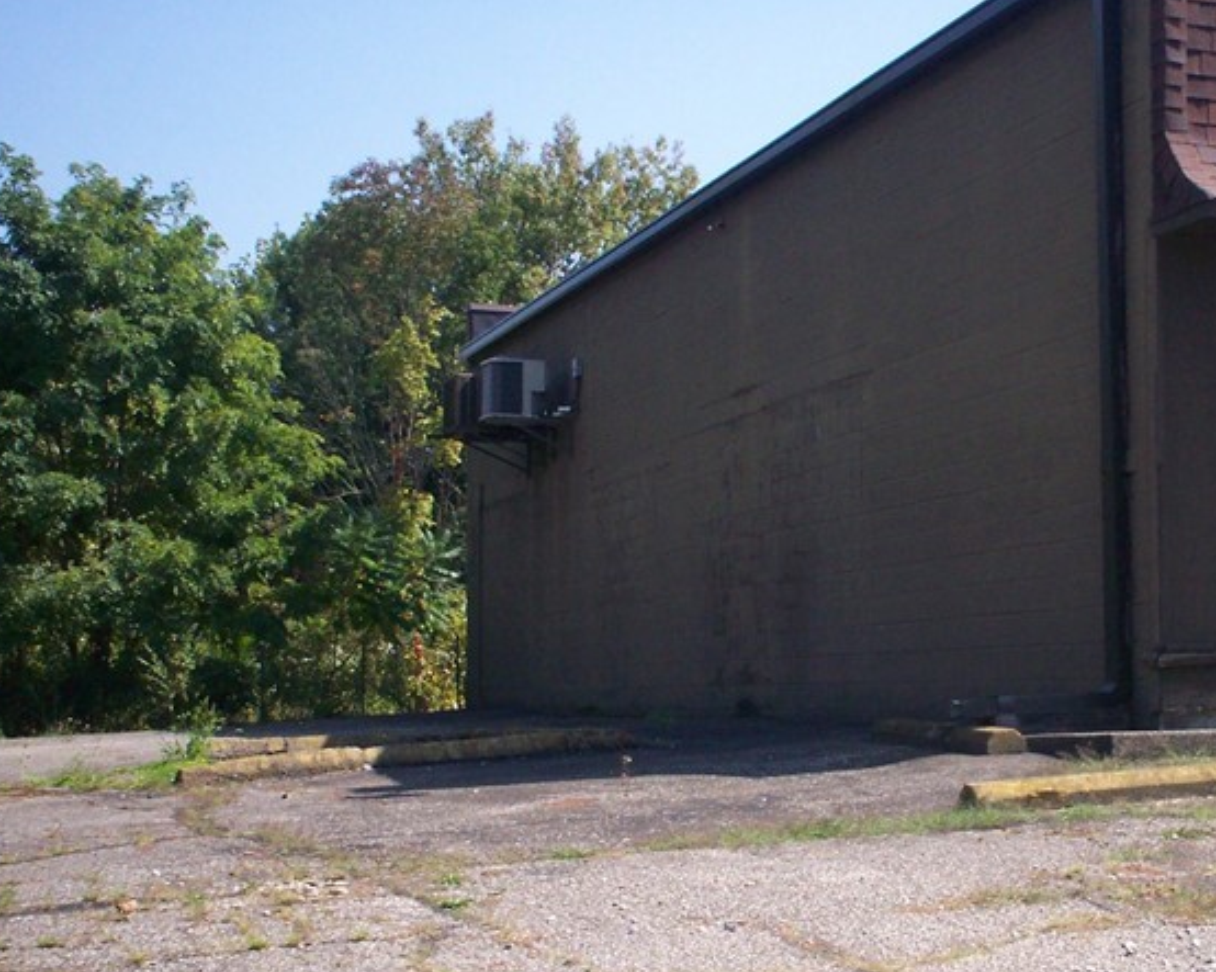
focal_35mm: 65
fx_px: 2339
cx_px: 880
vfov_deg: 23.5
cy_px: 555
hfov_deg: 28.8
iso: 100
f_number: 4.5
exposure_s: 1/417
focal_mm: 6
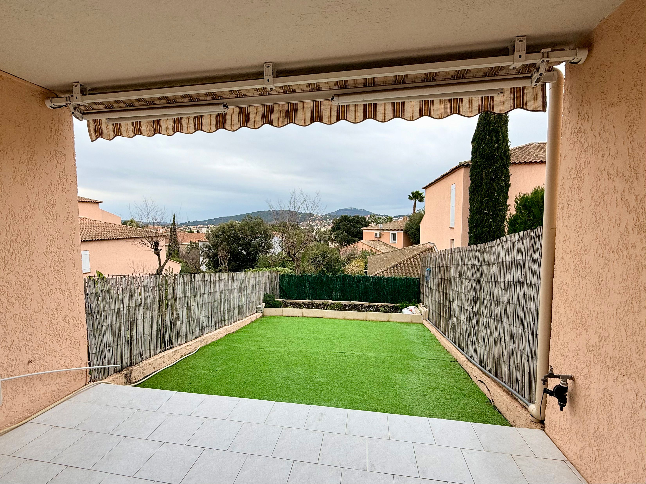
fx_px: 261
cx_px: 323
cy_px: 242
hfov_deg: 102.1
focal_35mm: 14
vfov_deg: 85.7
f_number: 2.2
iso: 20
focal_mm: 2.22
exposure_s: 1/155
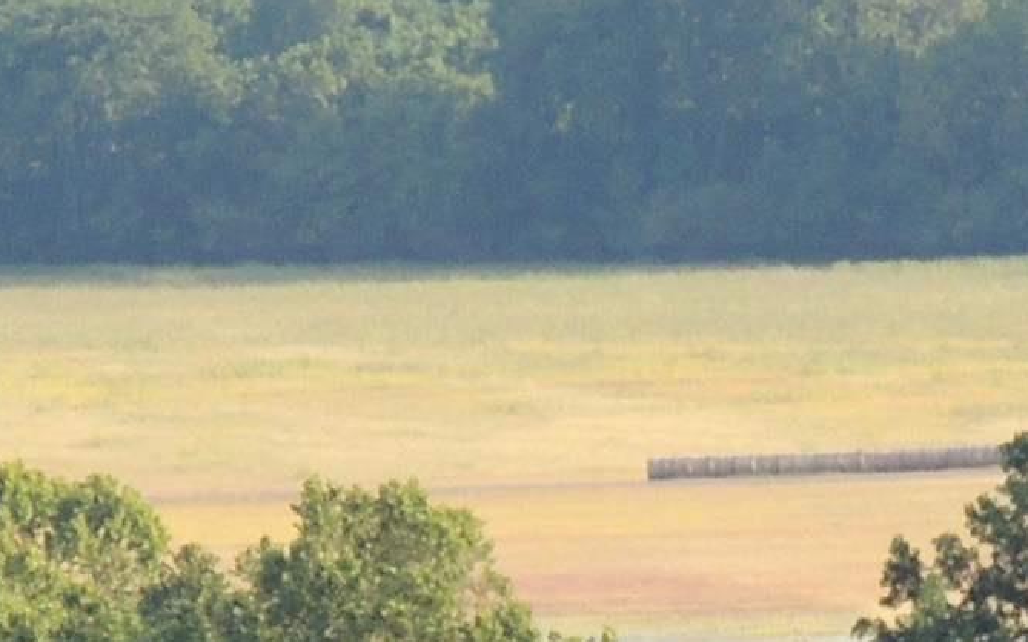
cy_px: 316
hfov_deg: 1.3
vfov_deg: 0.8
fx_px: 44318
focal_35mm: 1582
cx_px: 579
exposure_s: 1/200
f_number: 4.8
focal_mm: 57.9
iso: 100
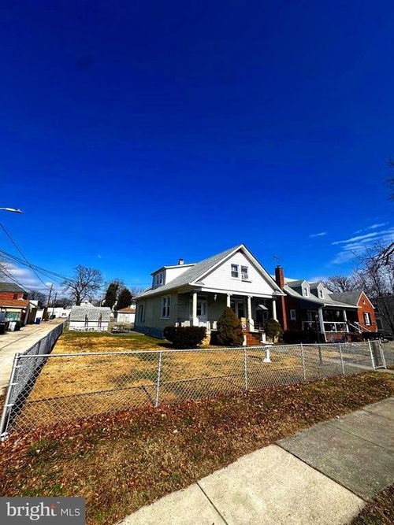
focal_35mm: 14
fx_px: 213
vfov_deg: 102.1
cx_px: 197
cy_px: 262
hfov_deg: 85.7
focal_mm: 2.22
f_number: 2.2
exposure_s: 1/2882
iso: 40
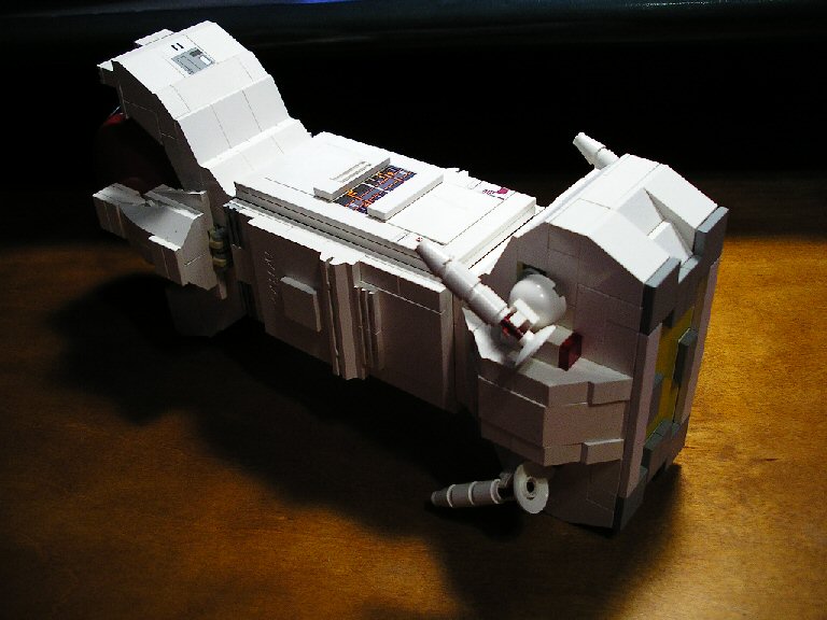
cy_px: 310
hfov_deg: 50.1
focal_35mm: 37
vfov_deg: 38.7
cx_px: 414
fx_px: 884
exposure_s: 1/31
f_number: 2.8
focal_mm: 7.8
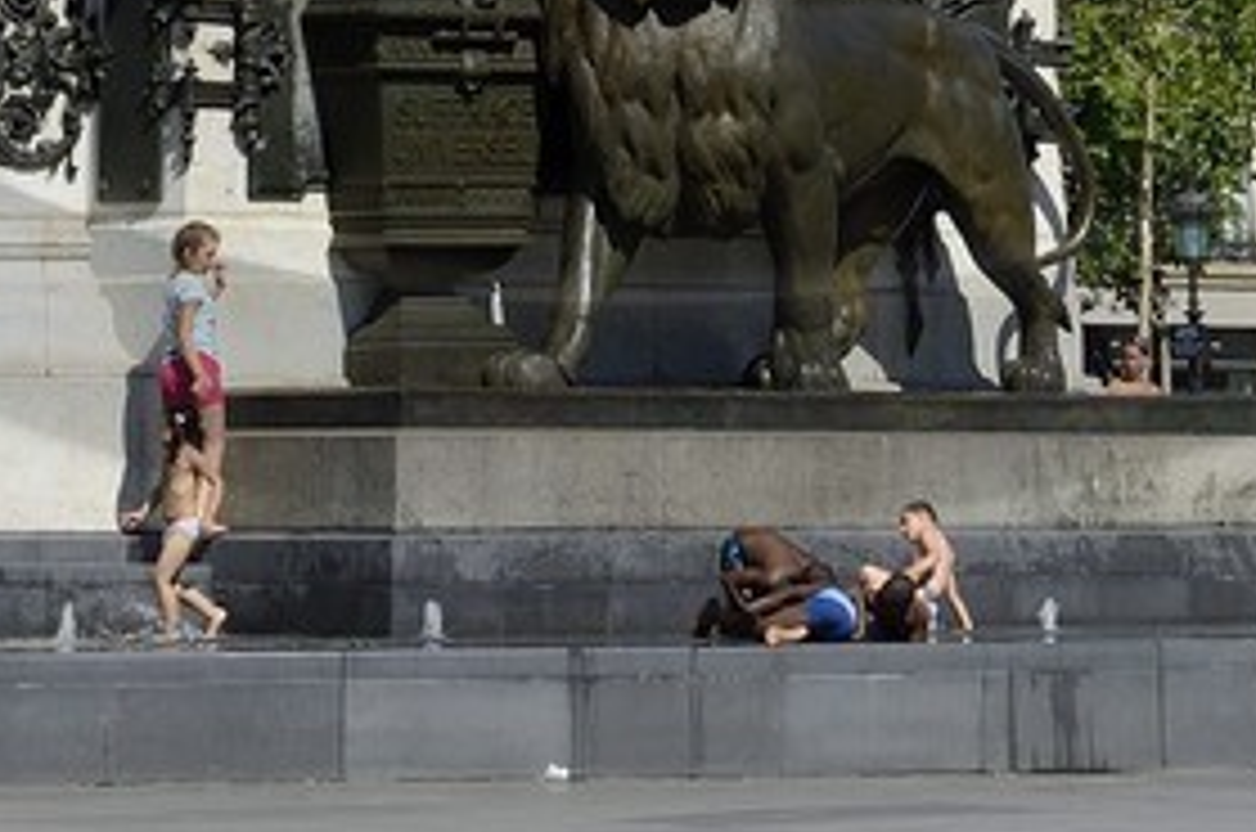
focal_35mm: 201
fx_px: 7001
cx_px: 635
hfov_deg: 10.3
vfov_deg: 6.4
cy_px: -1345
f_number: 7.1
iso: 100
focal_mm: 35
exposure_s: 1/500
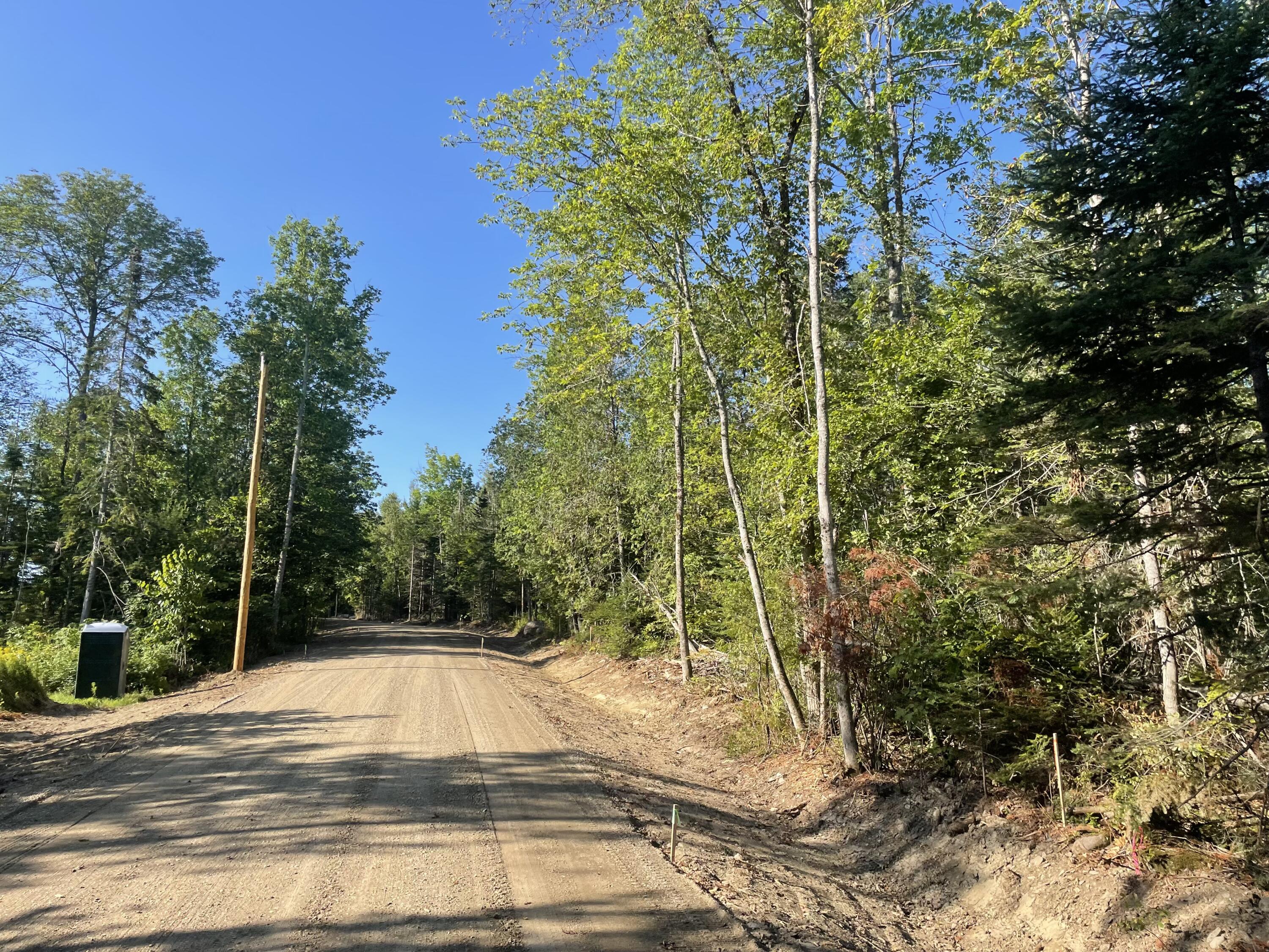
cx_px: 634
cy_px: 476
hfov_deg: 67.3
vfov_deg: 53.1
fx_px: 953
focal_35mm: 26
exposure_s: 1/1304
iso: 32
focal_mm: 4.2
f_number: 1.6
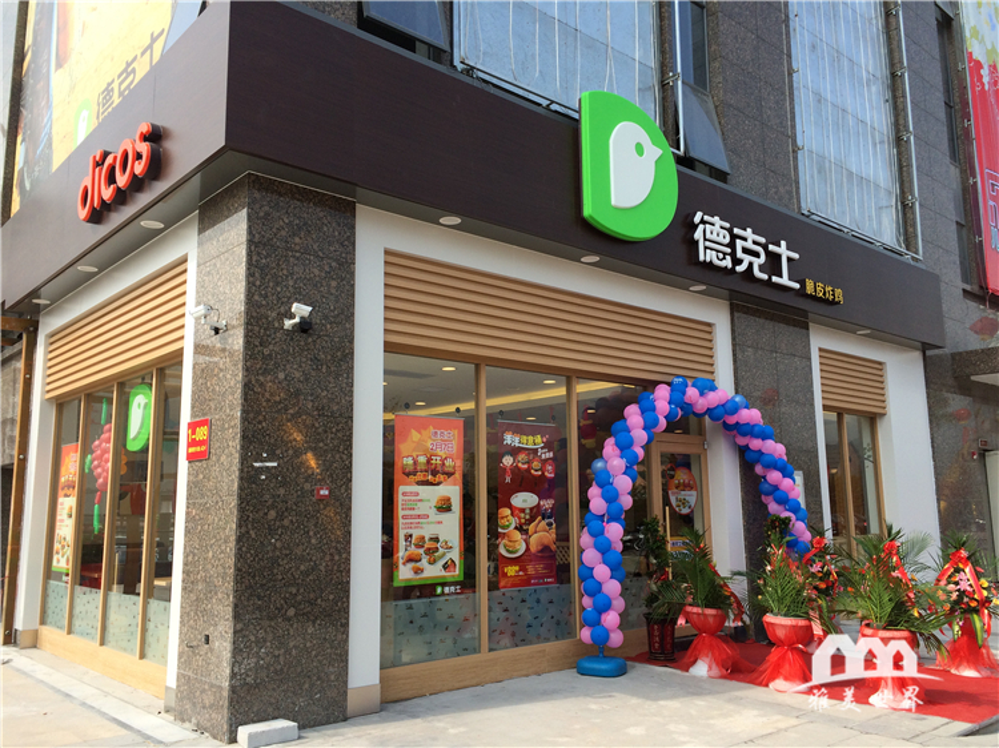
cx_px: 500
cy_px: 374
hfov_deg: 61.7
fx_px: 837
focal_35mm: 29
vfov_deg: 48.2
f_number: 2.2
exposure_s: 1/1208
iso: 32
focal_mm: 4.15
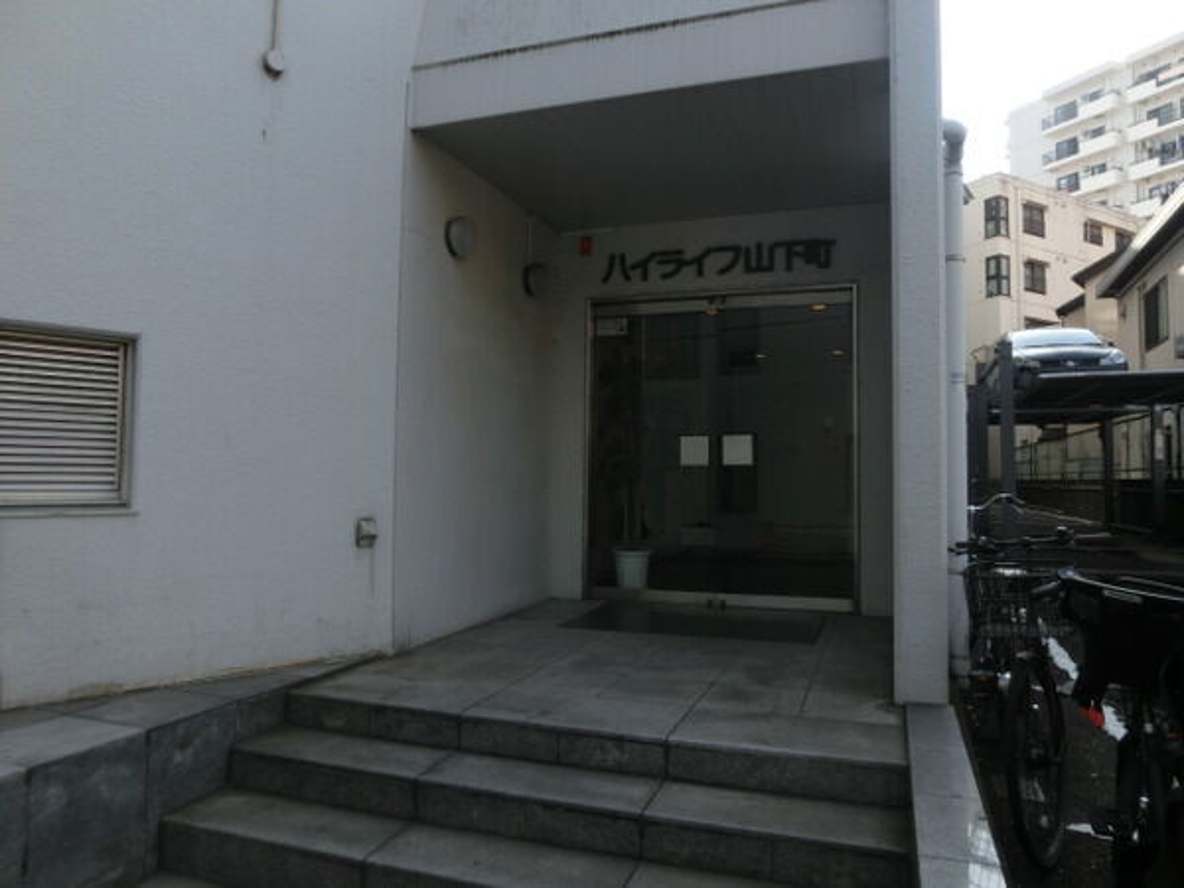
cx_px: 592
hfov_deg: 71.6
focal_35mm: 24
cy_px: 444
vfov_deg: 56.8
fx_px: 821
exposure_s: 1/400
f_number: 3
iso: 80
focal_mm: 4.24
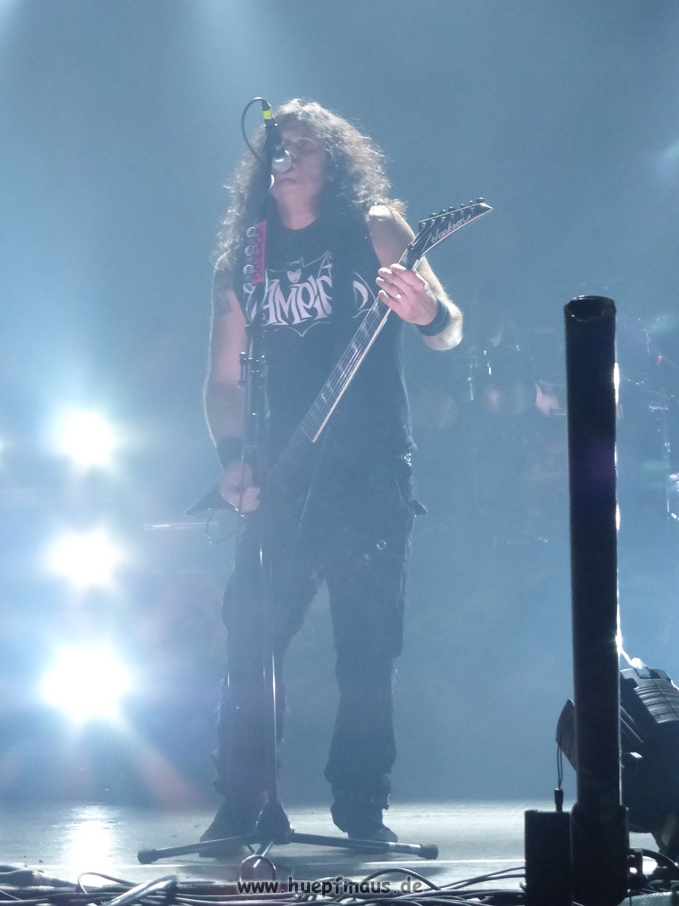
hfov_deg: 18.7
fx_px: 2066
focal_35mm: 79
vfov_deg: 24.7
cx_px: 340
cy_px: 453
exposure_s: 1/200
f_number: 5.1
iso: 800
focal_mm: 14.2
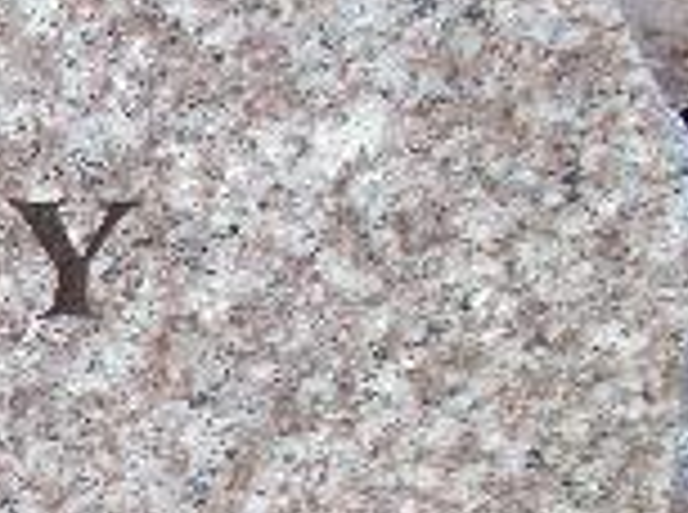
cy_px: 616
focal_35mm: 109
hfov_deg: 16.3
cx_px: -382
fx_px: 2161
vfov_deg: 13.2
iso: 80
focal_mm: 4.6
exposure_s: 1/30
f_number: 3.2
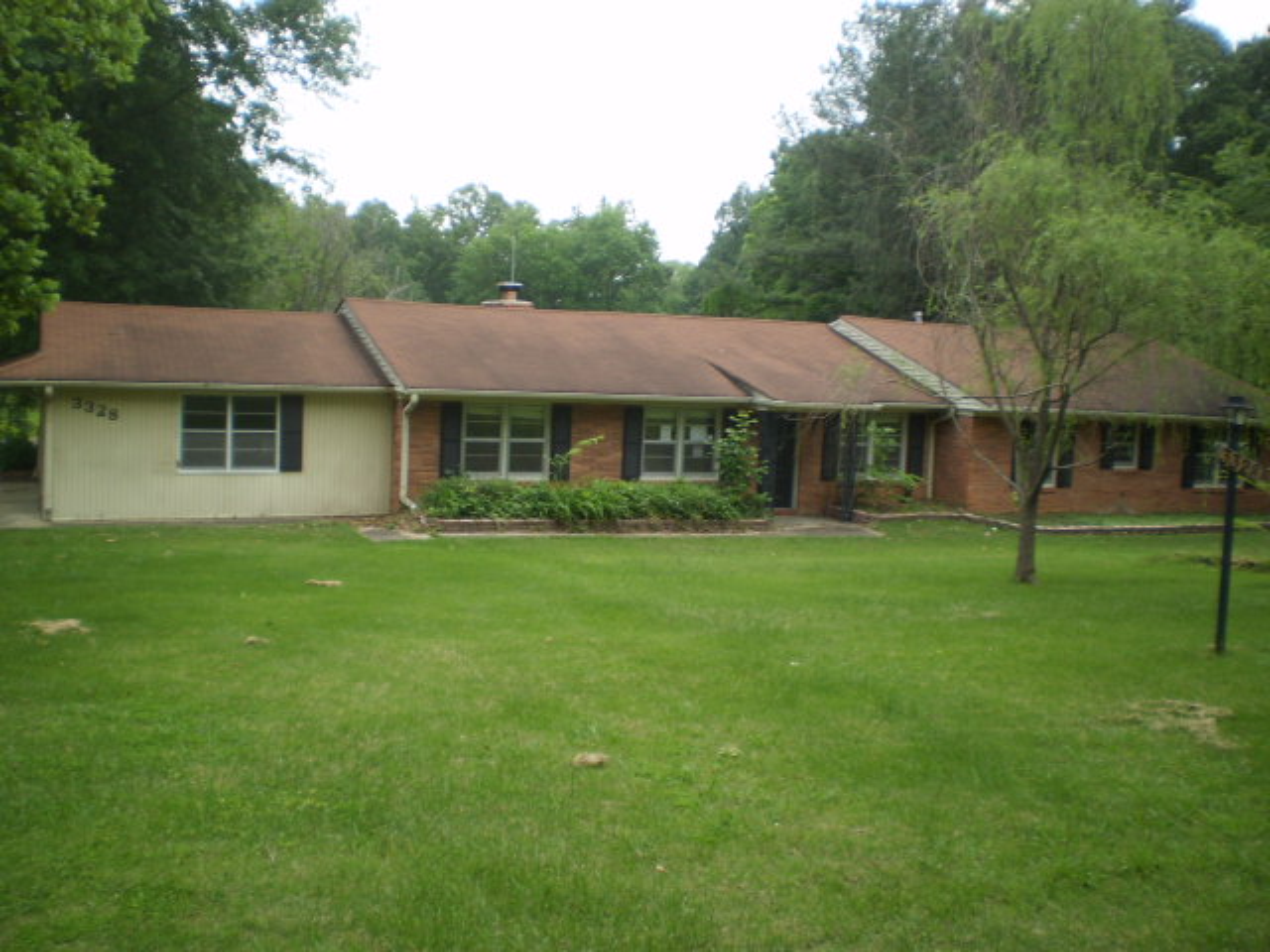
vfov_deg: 39.7
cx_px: 635
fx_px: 1321
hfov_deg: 51.4
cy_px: 476
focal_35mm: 36
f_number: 3.1
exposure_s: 1/320
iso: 64
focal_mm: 6.3
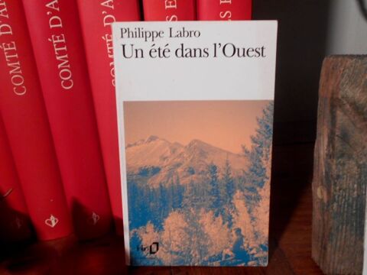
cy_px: 138
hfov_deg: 54.0
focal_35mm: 34
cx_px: 184
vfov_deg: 41.8
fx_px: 360
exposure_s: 1/30
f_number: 3.6
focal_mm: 5.8
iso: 140
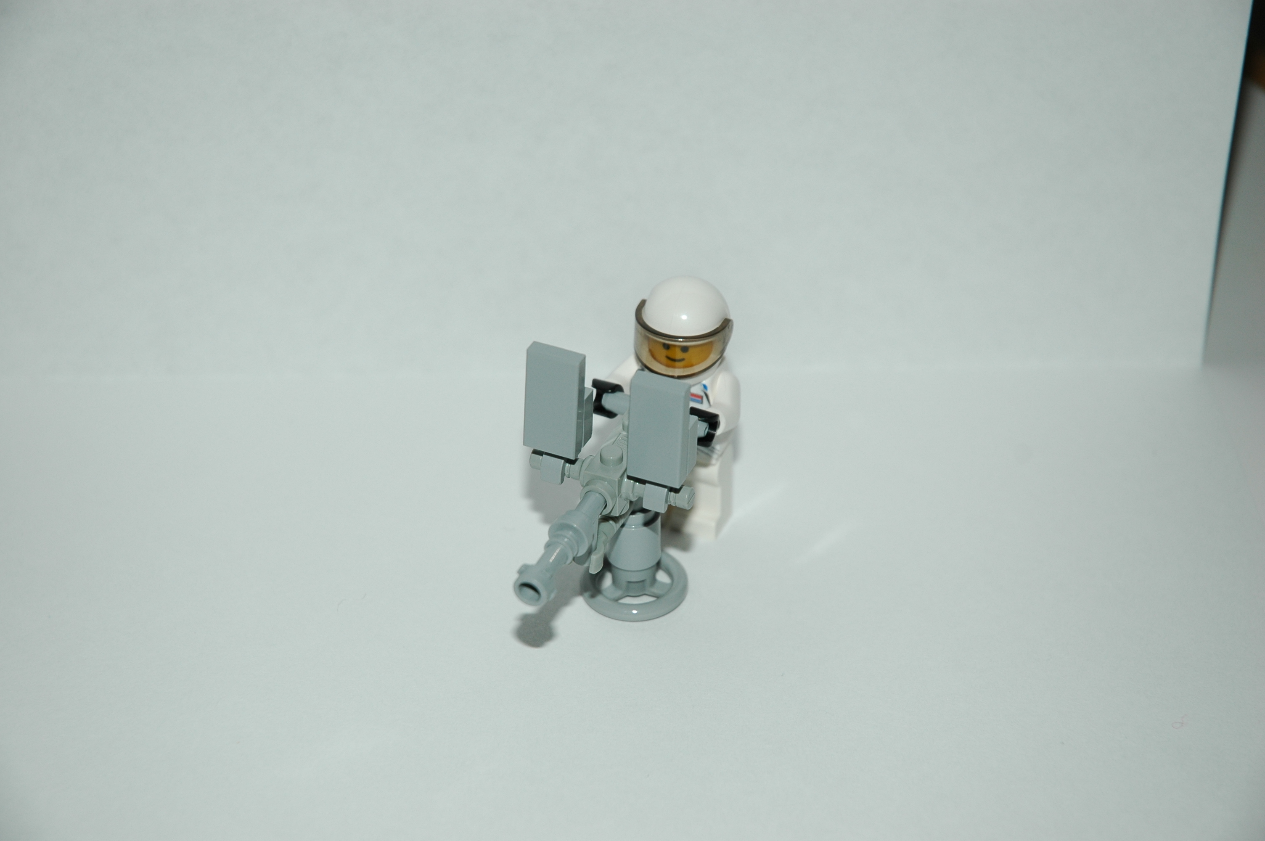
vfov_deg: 13.0
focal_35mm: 105
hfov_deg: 19.5
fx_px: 3686
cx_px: 632
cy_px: 420
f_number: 5.6
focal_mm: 70
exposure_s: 1/125
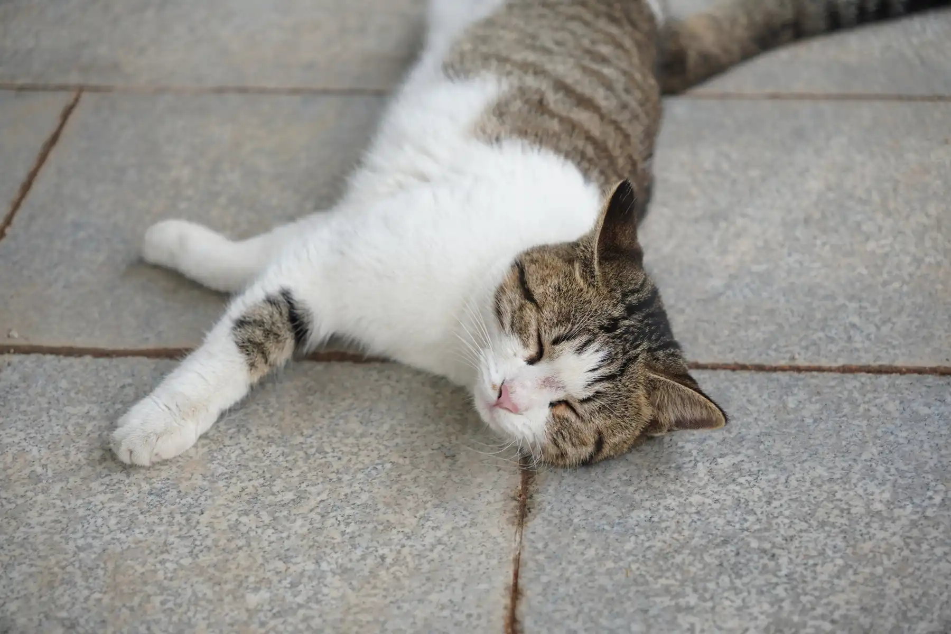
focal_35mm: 70
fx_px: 1846
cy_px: 317
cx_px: 476
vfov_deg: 19.5
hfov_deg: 28.9
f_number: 2.8
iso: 100
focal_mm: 46.6
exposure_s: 1/100
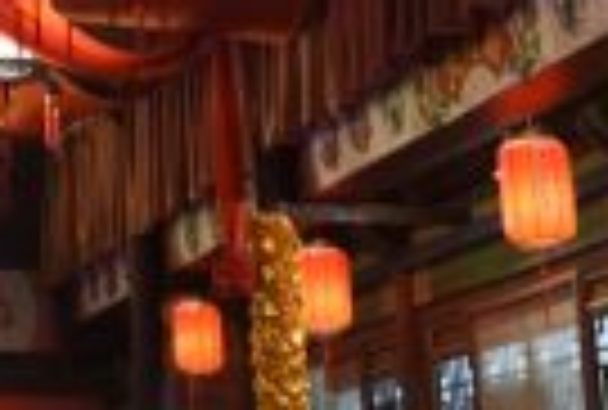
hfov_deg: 14.4
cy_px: -45
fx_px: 2101
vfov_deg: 11.0
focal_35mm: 124
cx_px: -513
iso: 320
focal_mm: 24
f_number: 4.5
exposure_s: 1/13
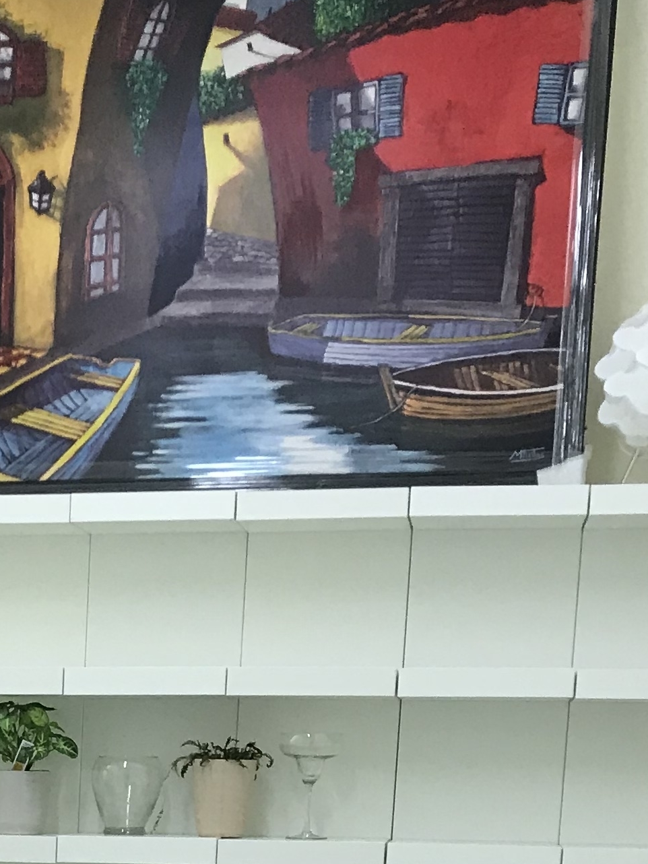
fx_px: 2197
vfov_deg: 20.1
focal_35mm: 88
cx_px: -162
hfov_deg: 16.0
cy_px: 1182
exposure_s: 1/40
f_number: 1.8
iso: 25
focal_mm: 3.99
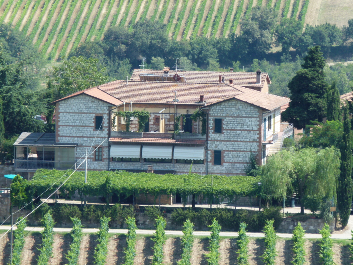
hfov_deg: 3.3
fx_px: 6137
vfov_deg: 2.5
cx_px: 177
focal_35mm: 602
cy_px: 133
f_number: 5.2
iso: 100
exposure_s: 1/250
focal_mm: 107.9
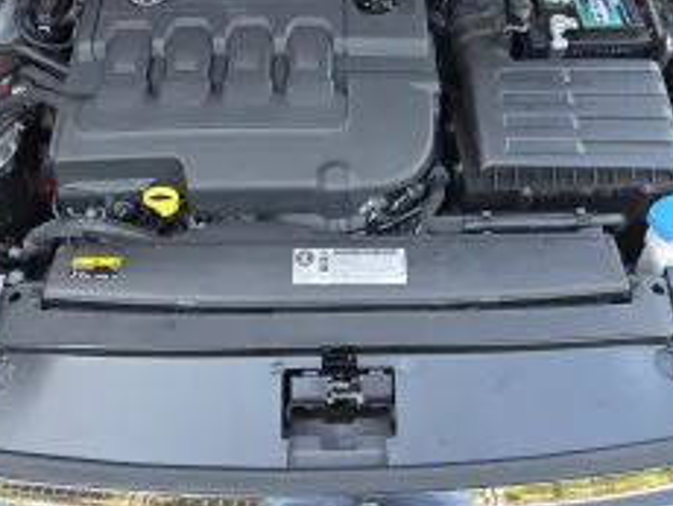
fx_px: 701
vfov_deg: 39.1
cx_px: 351
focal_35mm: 36
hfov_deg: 51.3
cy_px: 152
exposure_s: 1/100
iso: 64
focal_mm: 6.25
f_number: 1.7
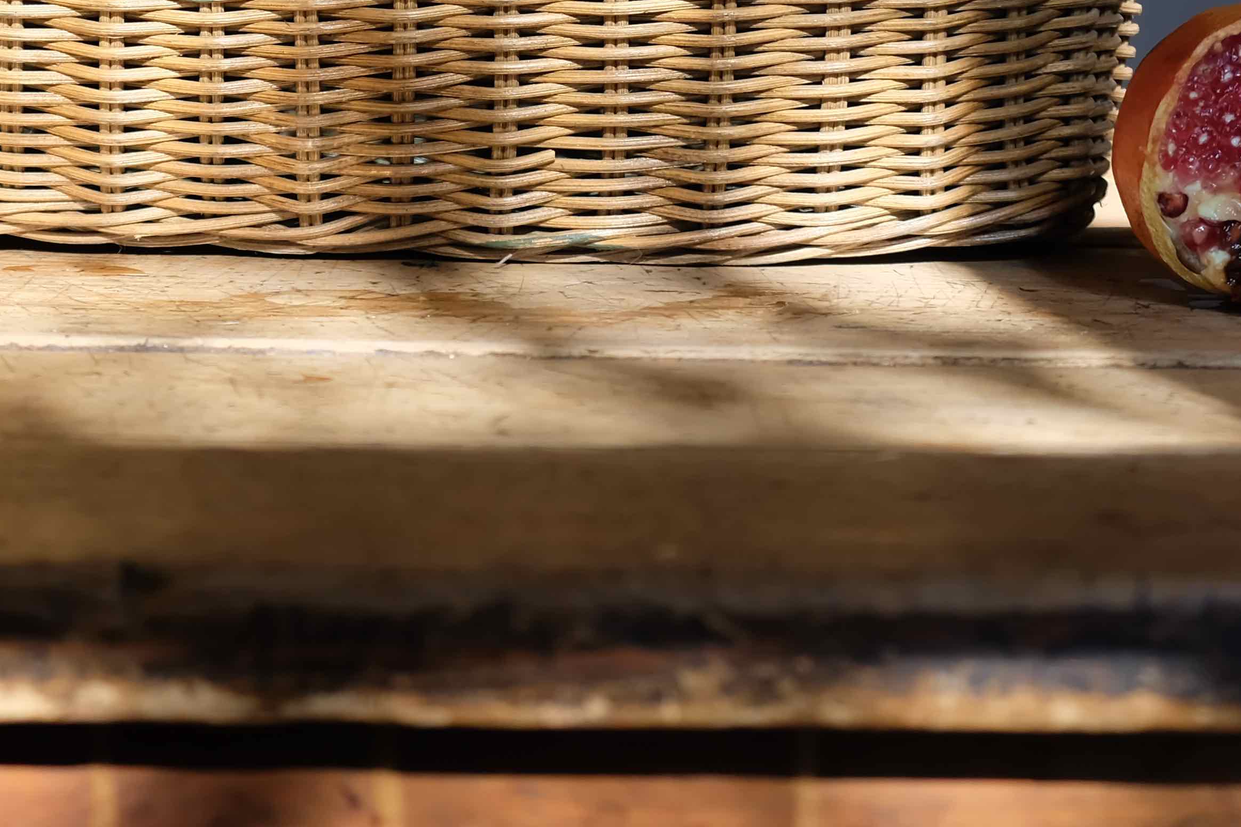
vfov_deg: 14.4
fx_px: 3205
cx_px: 542
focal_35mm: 93
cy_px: -44
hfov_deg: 21.9
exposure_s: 1/180
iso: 400
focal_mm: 24.3
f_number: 4
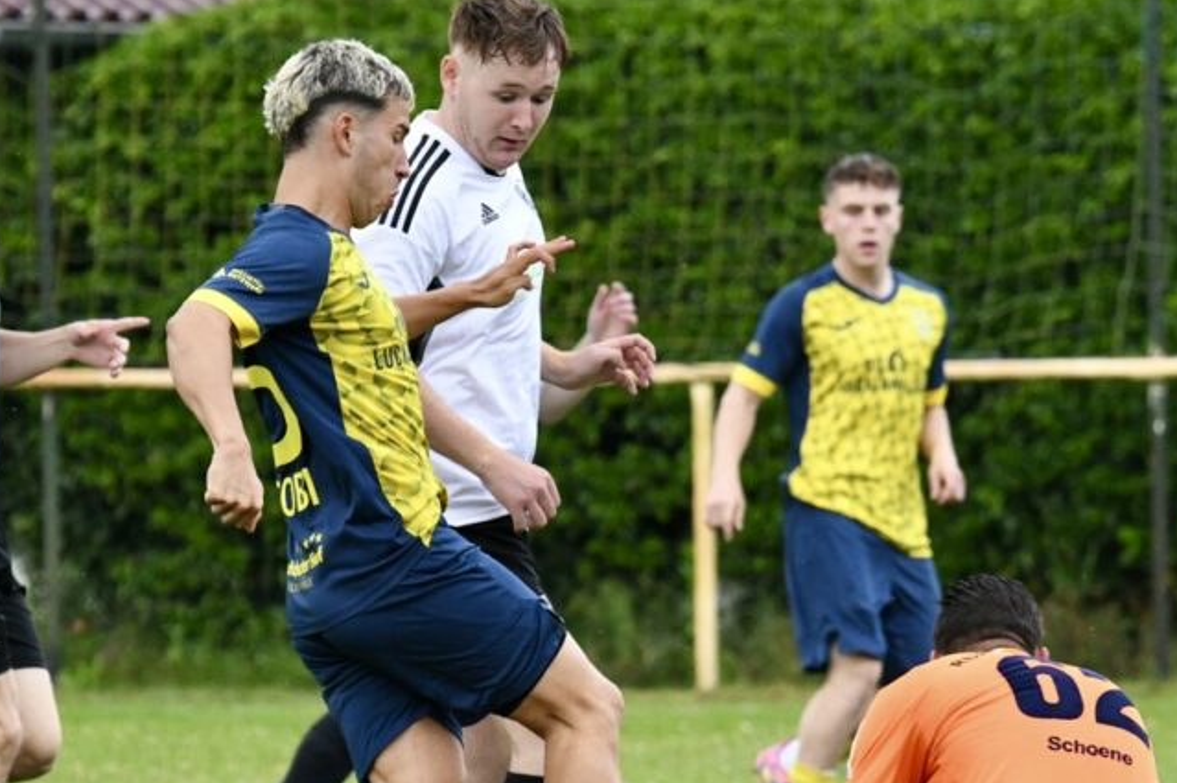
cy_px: 562
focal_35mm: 449
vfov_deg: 3.1
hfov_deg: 4.6
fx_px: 14668
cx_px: 551
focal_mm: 280
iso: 5000
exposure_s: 1/1600
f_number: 7.1
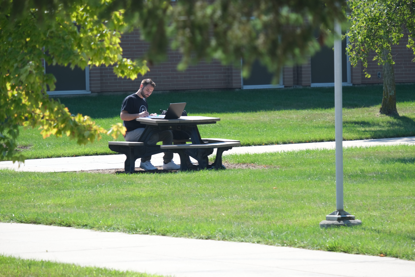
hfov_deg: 6.9
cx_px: 208
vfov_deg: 4.6
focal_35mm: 300
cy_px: 138
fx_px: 3458
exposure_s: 1/250
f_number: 5.6
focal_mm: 200
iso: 160
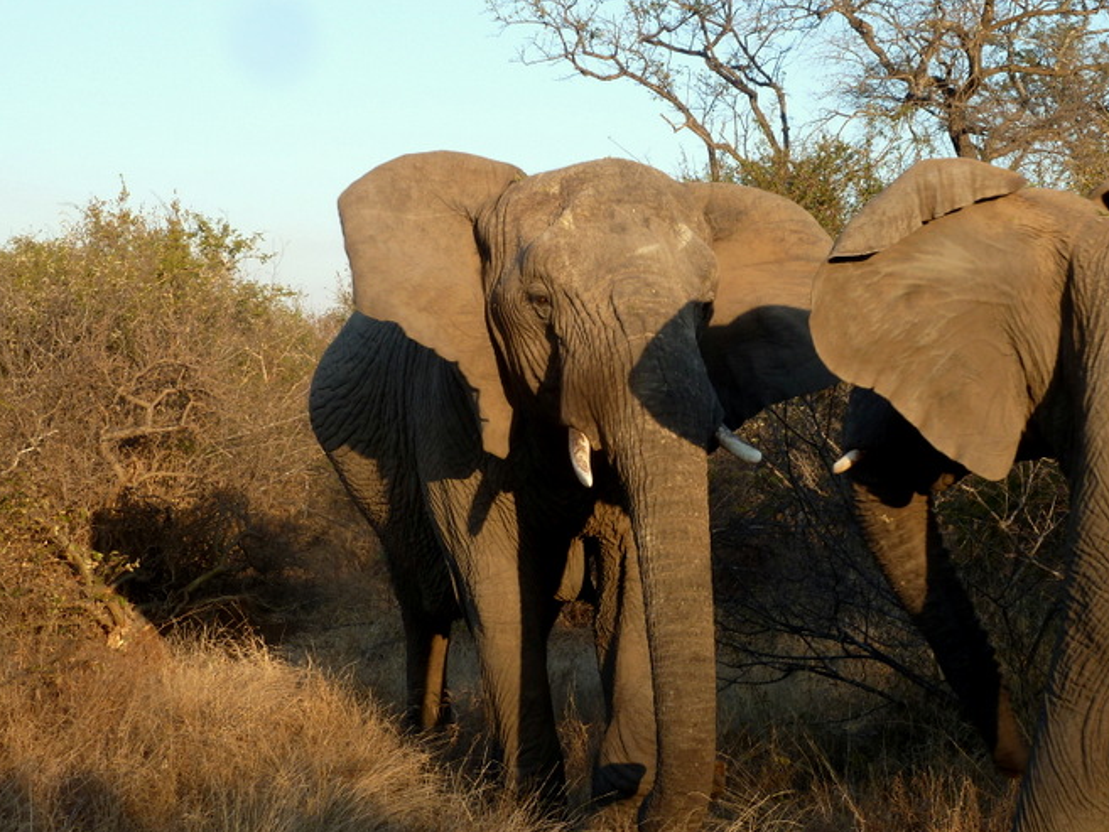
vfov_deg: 21.9
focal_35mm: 67
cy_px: 376
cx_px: 648
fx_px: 2147
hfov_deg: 28.9
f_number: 3.9
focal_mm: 9.1
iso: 80
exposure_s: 1/125
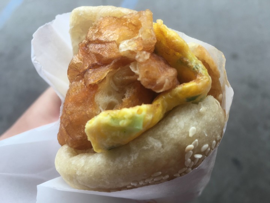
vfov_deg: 48.2
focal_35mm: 29
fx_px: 226
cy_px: 102
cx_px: 135
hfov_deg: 61.7
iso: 32
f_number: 2.2
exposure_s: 1/60
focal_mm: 4.15
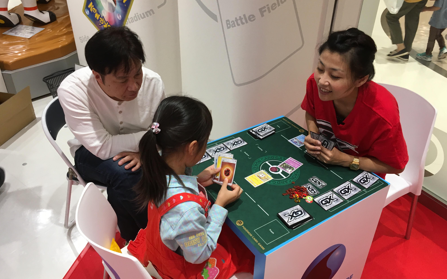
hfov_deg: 61.2
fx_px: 378
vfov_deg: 40.6
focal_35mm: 31
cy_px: 135
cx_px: 224
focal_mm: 4.2
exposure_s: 1/30
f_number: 2.2
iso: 40
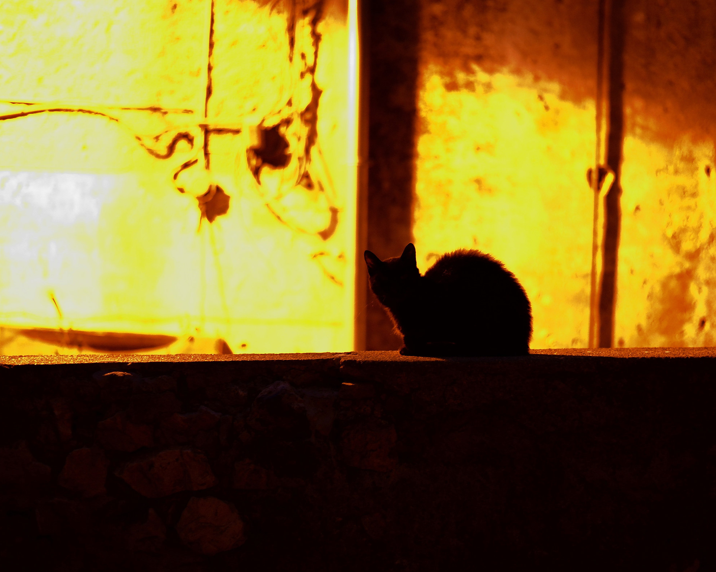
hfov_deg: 33.0
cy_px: 283
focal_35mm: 57
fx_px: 1208
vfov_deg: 26.7
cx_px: 413
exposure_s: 1/30
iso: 4000
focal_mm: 50
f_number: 1.8
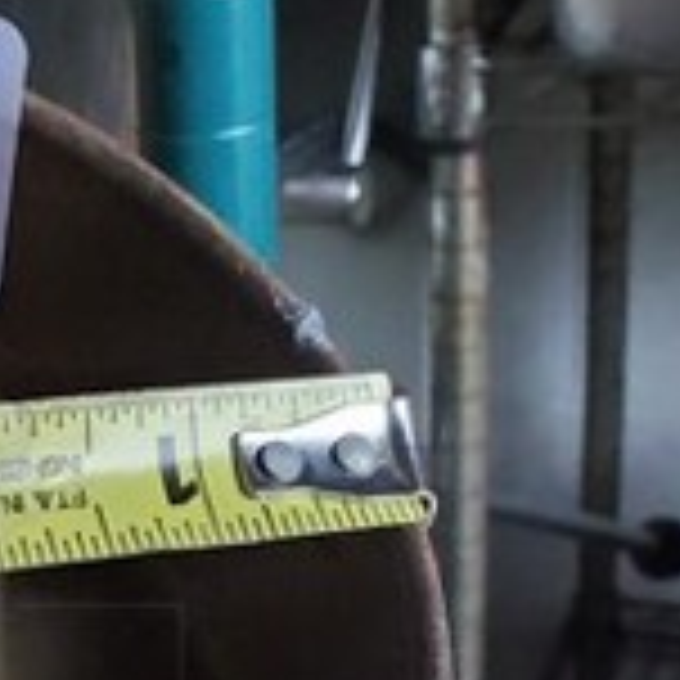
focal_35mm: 93
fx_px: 2067
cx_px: -288
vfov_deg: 18.4
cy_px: 621
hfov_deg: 17.2
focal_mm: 4.3
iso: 400
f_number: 2.4
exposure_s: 1/50
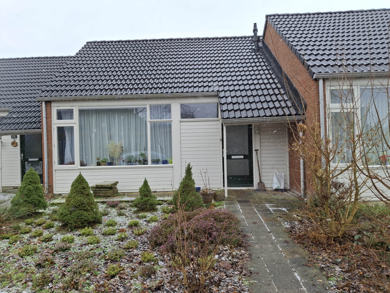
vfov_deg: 54.9
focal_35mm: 25
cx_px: 195
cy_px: 146
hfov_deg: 69.4
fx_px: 282
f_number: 1.8
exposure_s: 1/168
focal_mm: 4.7
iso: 25
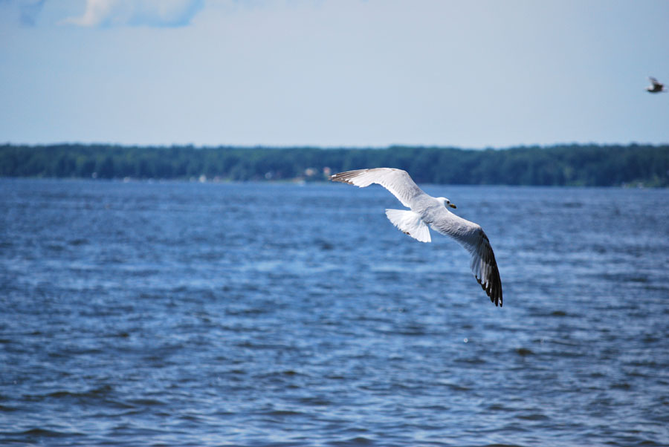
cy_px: 224
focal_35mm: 202
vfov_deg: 6.8
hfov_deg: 10.1
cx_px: 334
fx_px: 3767
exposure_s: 1/3200
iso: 400
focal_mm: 135
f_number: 5
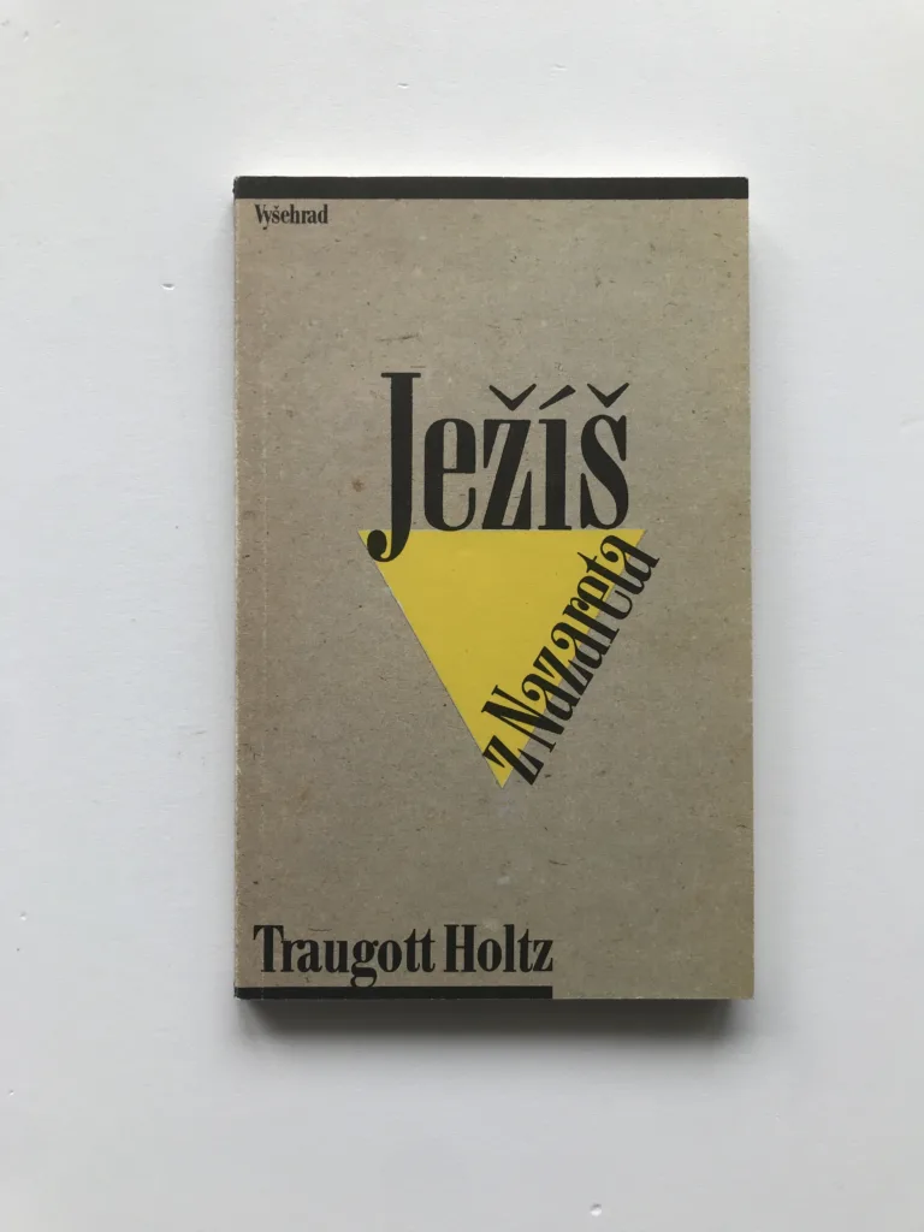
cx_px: 462
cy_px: 616
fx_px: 997
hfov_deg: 49.7
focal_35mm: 28
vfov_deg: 63.4
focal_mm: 3.99
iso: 20
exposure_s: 1/106
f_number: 1.8
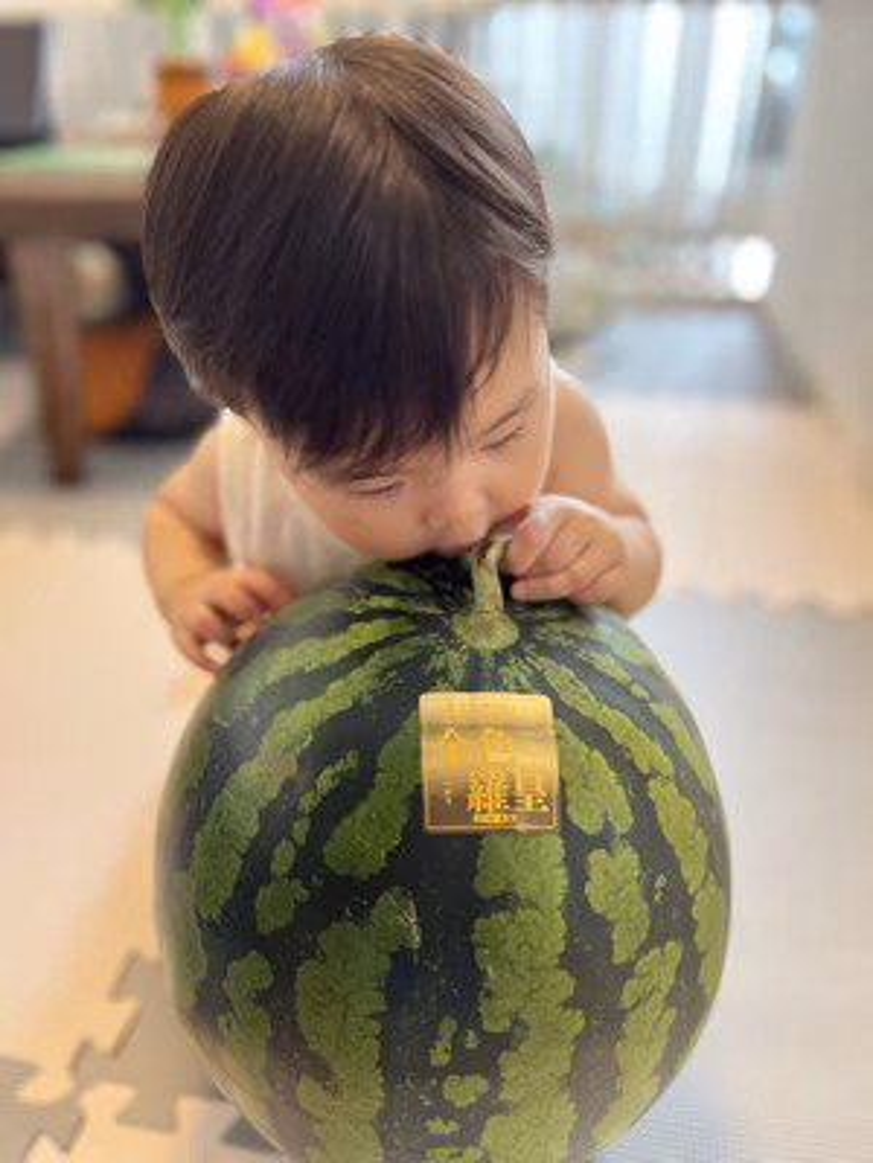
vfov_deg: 67.3
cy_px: 582
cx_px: 436
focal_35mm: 26
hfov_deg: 53.1
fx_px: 874
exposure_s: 1/60
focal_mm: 5.7
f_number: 1.5
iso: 200
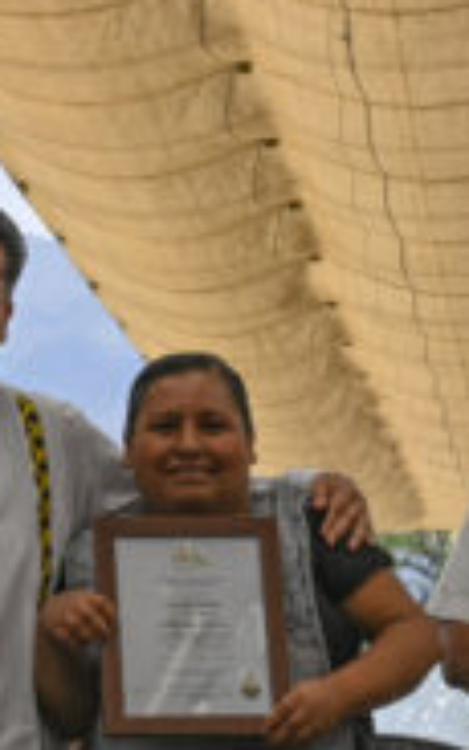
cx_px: 37
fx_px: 4336
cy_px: 560
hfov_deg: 6.2
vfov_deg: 9.9
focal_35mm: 212
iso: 100
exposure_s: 1/200
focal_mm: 50
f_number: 8
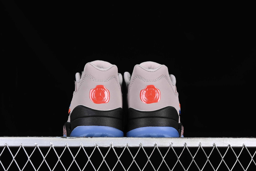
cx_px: 128
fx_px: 533
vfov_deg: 18.2
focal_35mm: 75
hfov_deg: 27.0
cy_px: 86
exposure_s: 1/60
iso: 160
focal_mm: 50
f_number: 6.3
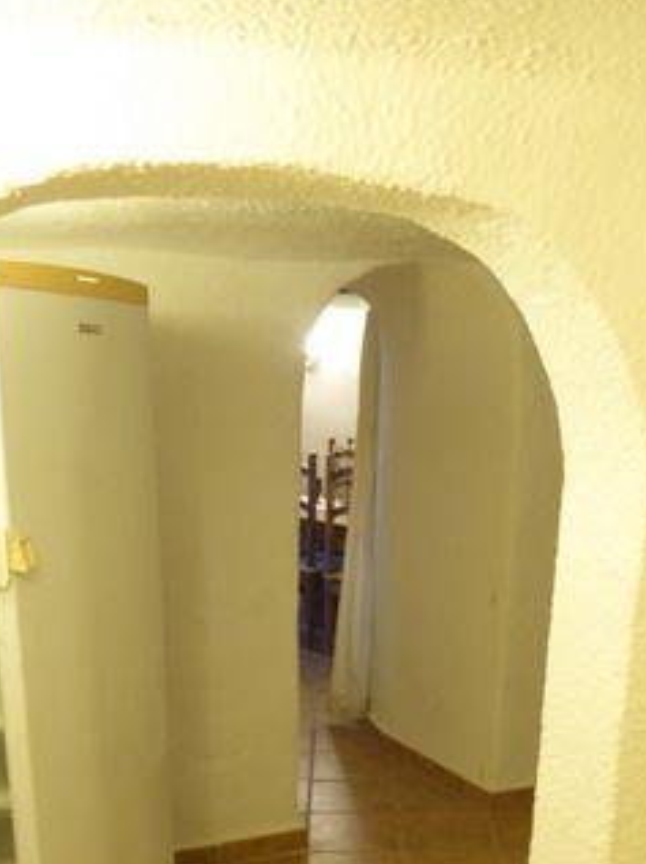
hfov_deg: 34.3
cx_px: 312
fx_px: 1047
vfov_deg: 43.4
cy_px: 651
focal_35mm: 42
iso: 400
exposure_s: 1/6
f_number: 3.3
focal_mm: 4.3
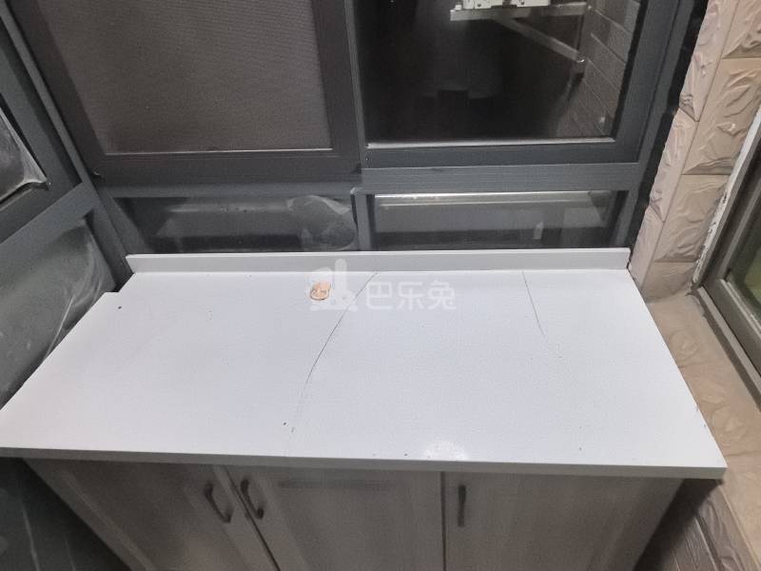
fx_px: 484
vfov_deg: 61.1
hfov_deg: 76.4
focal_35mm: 22
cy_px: 286
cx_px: 380
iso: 500
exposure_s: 1/40
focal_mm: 1.95
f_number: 2.2
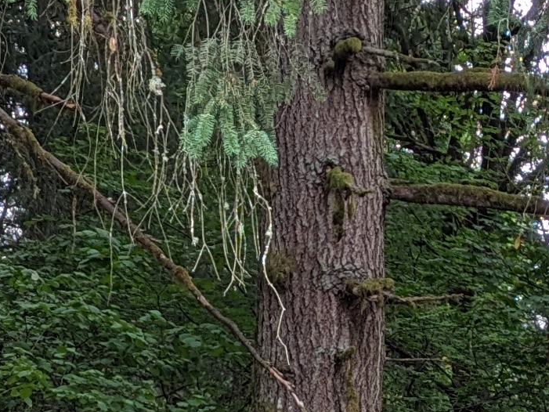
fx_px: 2617
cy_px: 566
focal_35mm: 165
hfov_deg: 12.0
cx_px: 314
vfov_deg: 8.8
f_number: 1.89
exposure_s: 1/212
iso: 38
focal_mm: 5.43
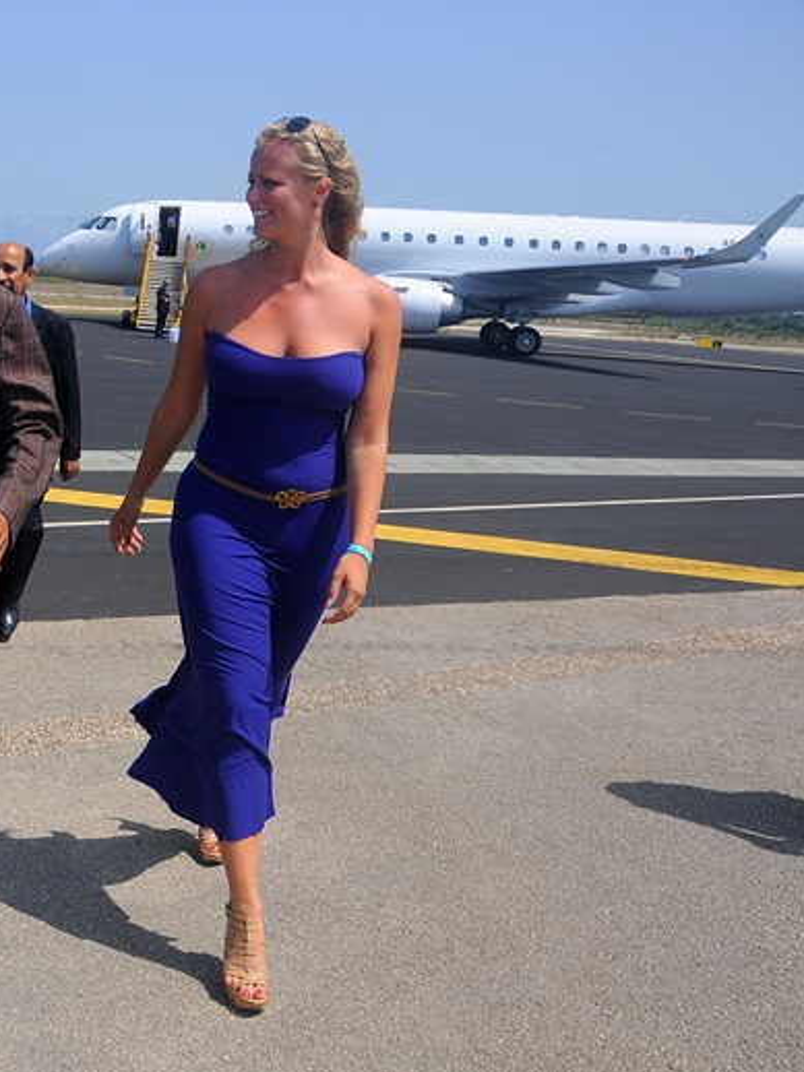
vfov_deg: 46.8
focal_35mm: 40
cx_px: -17
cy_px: 544
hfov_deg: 32.7
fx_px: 1239
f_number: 10
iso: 200
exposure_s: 1/400
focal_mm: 18
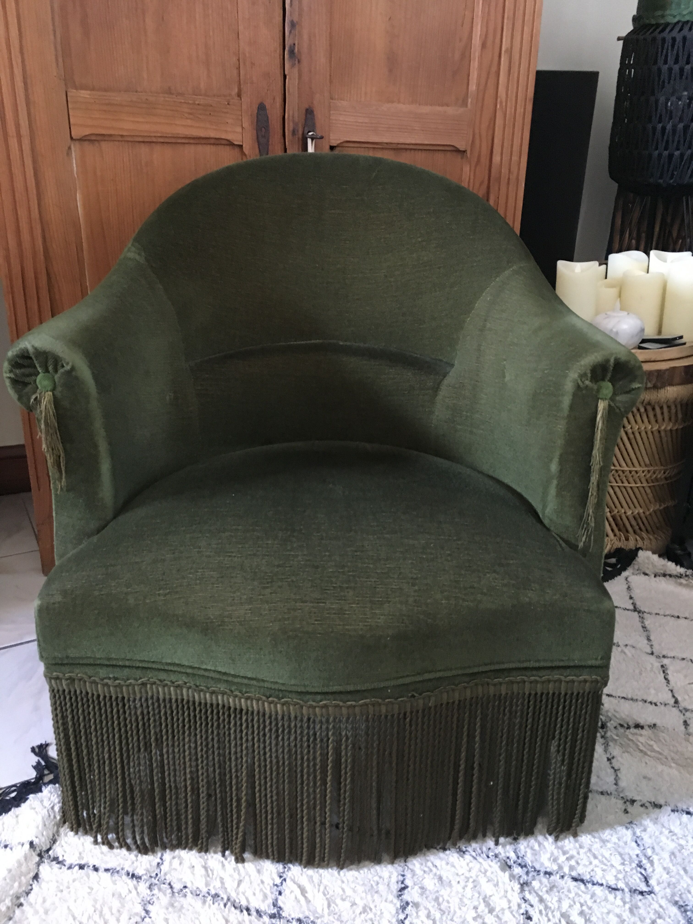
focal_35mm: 29
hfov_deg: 48.2
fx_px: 774
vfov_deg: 61.7
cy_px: 462
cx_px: 346
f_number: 2.2
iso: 400
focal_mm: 4.15
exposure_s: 1/17
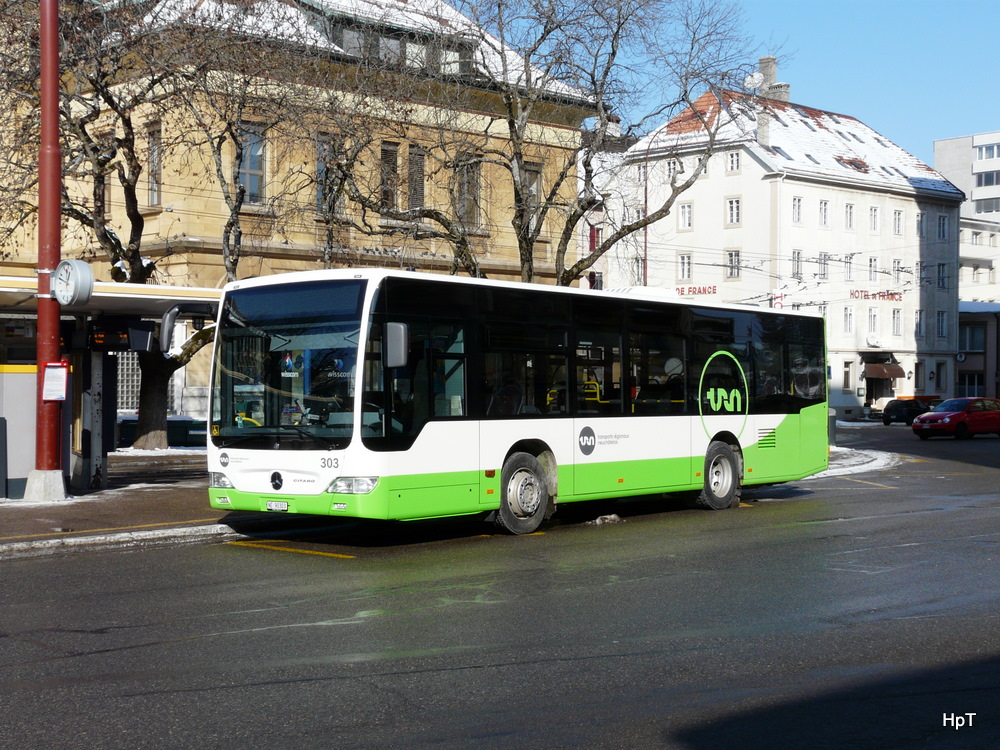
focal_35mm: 48
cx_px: 500
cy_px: 375
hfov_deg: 39.7
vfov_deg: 30.3
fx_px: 1387
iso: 100
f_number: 6.3
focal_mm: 7.9
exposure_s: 1/500
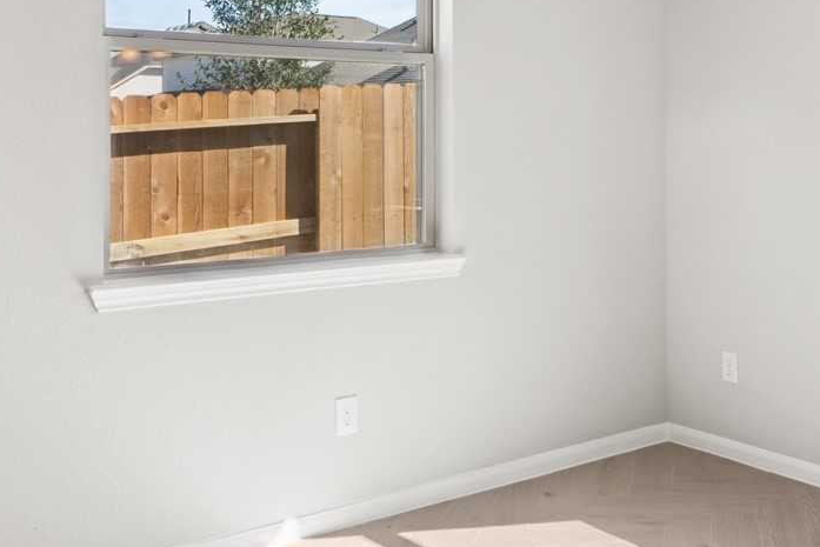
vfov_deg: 28.1
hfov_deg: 40.6
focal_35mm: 47
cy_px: 112
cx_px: 626
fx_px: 1071
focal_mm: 16
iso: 100
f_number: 9
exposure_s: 1/25
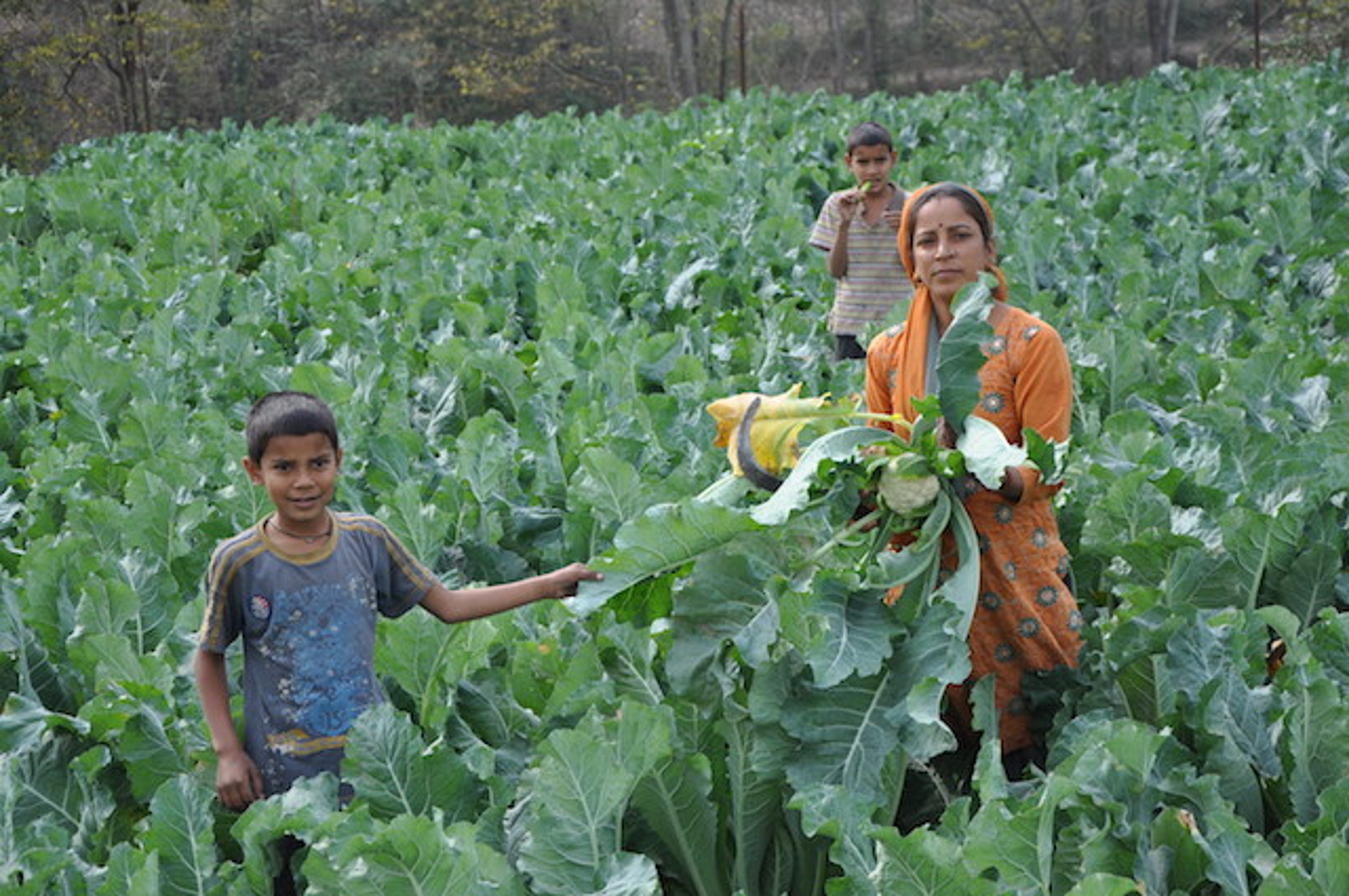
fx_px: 3256
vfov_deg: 15.7
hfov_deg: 23.4
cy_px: 448
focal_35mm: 87
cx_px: 674
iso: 400
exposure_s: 1/500
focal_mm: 58
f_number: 5.6
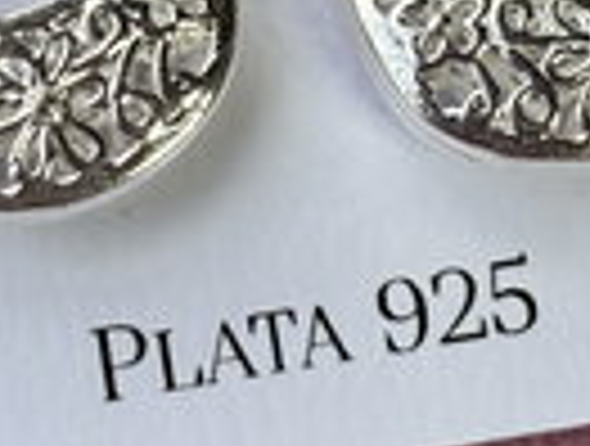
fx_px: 3606
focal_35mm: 211
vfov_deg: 7.0
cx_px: 212
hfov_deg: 9.3
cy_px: -115
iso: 32
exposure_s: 1/50
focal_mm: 5.96
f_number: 1.6
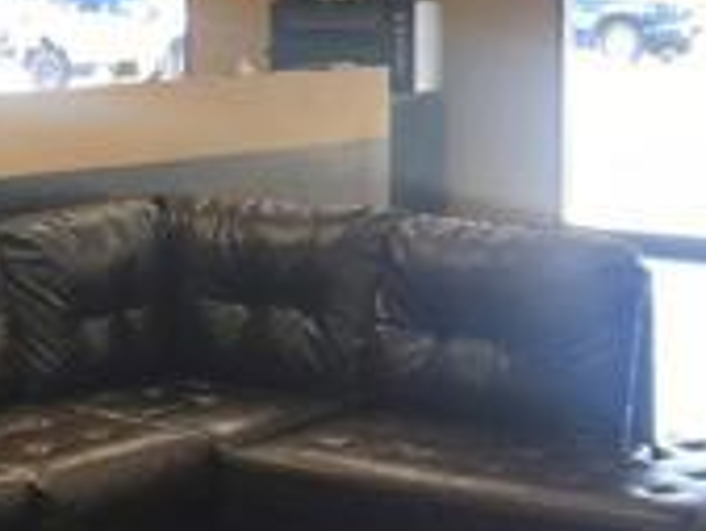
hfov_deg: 17.8
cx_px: -92
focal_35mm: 106
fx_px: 2163
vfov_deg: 13.9
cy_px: 138
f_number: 1.8
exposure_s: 1/120
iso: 40
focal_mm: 3.99
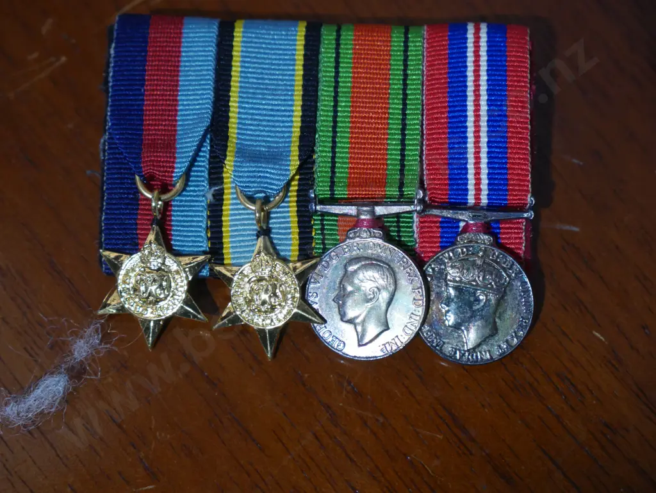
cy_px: 246
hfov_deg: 26.3
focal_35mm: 74
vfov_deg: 19.9
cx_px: 328
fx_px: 1403
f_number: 6.3
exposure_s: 1/80
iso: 1000
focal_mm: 37
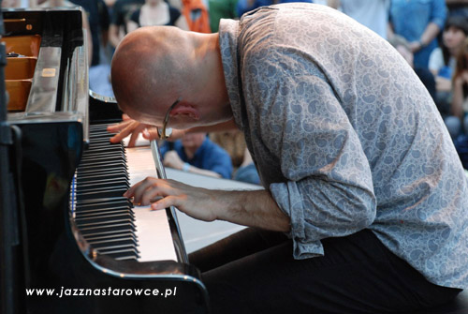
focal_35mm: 120
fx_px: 1562
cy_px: 157
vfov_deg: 11.5
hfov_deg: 17.0
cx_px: 234
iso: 900
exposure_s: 1/30
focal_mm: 80
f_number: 5.6
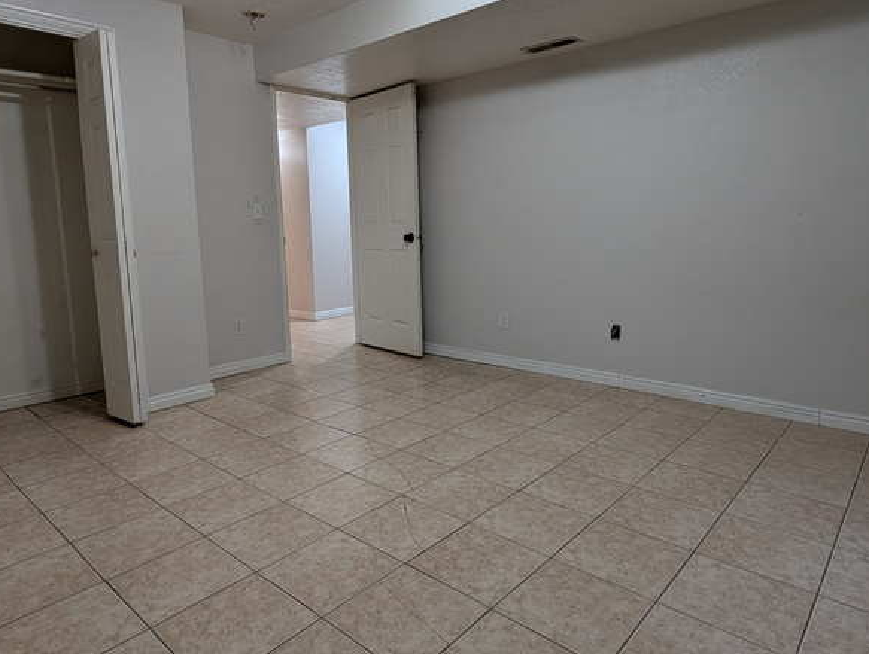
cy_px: 296
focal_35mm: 21
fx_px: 528
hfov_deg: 78.8
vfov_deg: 63.5
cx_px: 410
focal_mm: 2.02
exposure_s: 1/40
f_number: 1.7
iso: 66
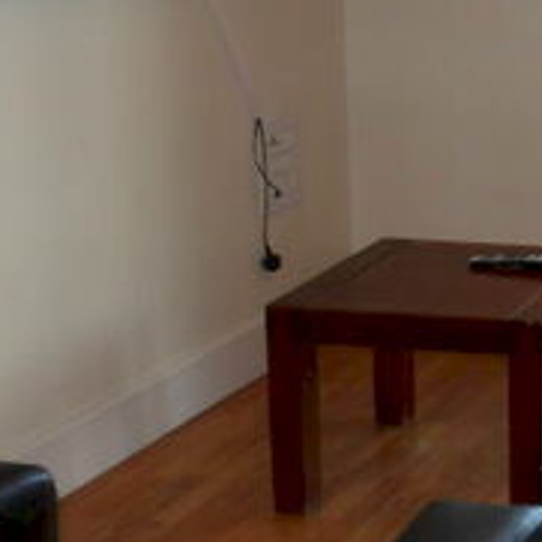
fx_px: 1453
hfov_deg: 19.0
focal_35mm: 82
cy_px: 85
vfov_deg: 20.8
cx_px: 773
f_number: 4.1
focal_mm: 4.3
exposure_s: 1/30
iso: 131
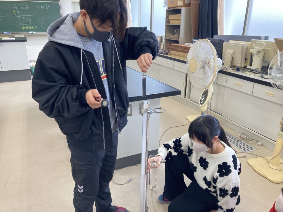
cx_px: 142
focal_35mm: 28
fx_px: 229
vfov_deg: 49.7
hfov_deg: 63.4
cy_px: 106
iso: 64
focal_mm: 3.99
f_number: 1.8
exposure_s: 1/60
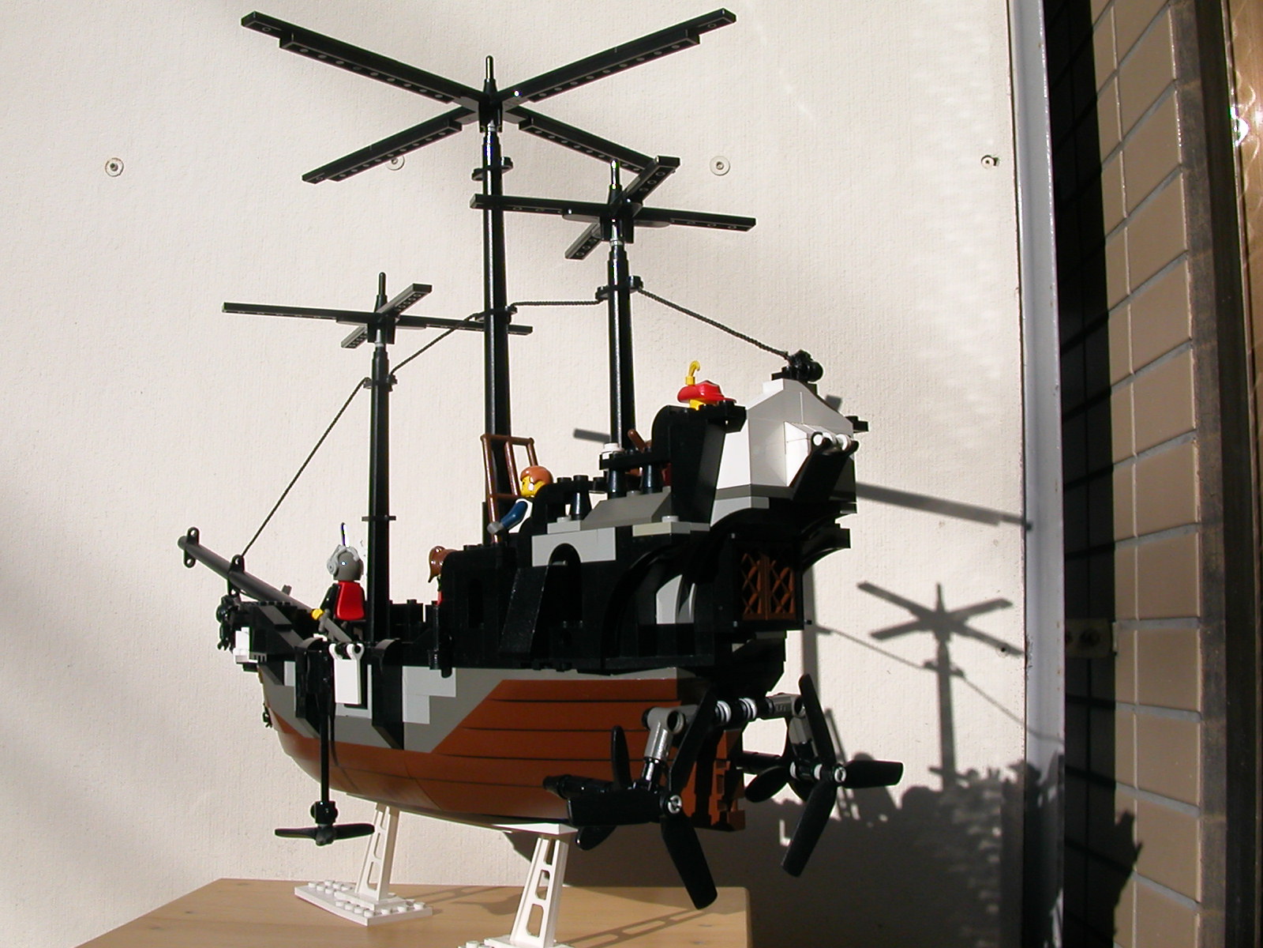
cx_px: 632
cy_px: 474
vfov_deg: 38.7
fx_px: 1350
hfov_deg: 50.1
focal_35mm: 37
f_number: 4.5
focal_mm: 5.6
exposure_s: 1/1056
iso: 100
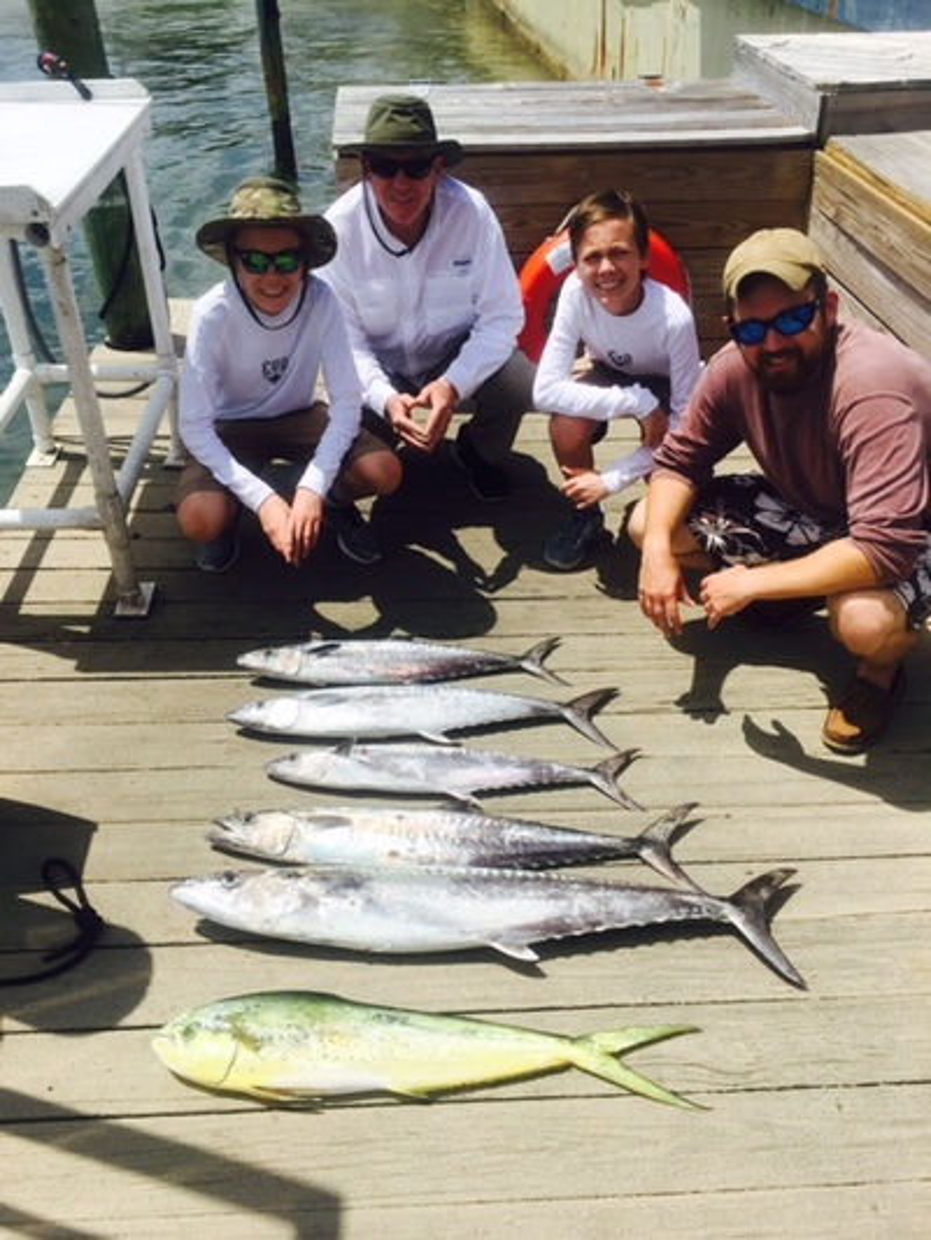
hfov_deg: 48.2
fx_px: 1040
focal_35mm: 29
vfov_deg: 61.6
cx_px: 466
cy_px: 620
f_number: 2.2
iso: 32
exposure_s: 1/3968
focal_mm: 4.15
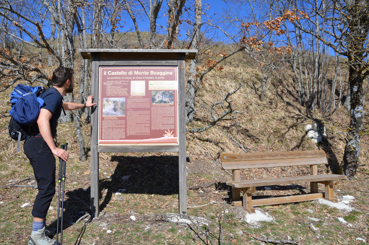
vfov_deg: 47.7
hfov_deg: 67.5
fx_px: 276
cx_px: 184
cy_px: 122
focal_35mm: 27
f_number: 9
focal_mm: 18
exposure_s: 1/320
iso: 100
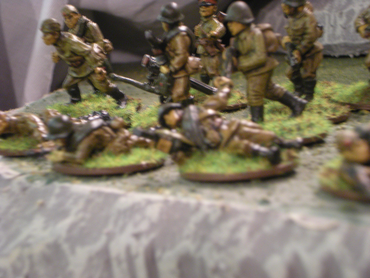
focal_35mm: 105
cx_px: 185
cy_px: 139
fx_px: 1122
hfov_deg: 18.7
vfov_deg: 14.1
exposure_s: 1/8
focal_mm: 17.3
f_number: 5.7
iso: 275
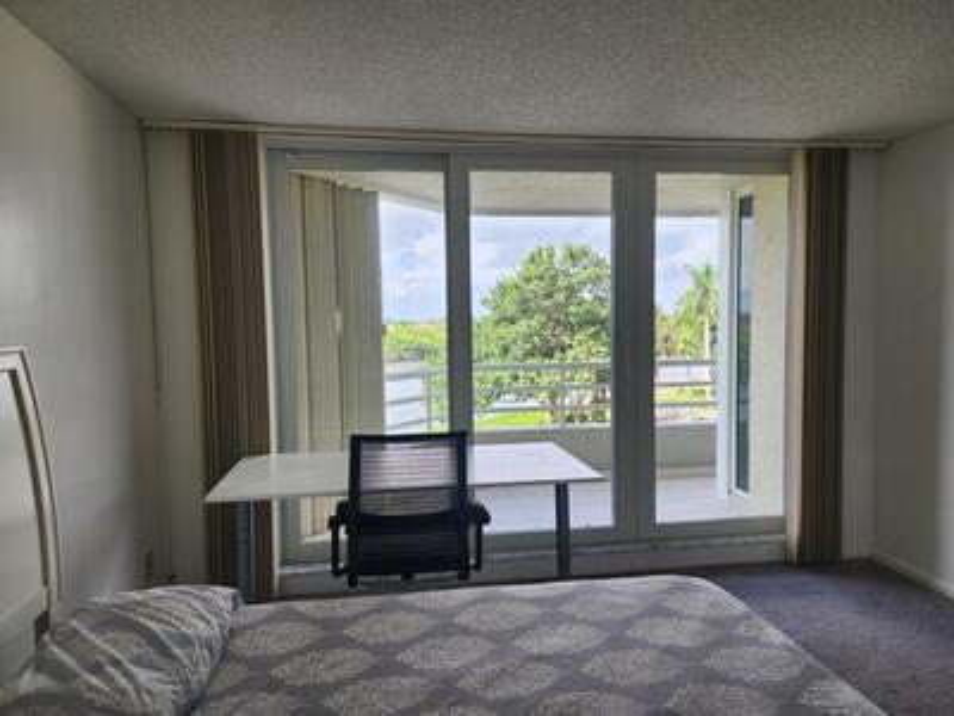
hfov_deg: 73.9
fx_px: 634
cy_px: 358
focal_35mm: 23
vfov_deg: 58.9
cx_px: 477
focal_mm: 6.4
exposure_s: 1/180
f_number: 1.8
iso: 40
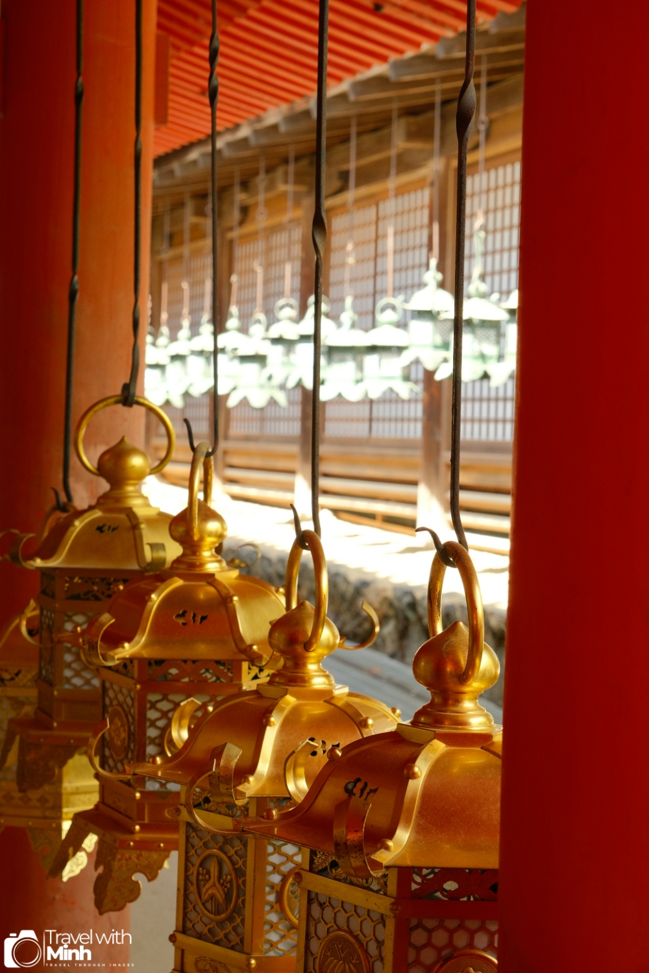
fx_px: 1812
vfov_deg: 30.1
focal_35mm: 67
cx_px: 324
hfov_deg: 20.3
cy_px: 486
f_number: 6.4
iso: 1000
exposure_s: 1/100
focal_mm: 44.7
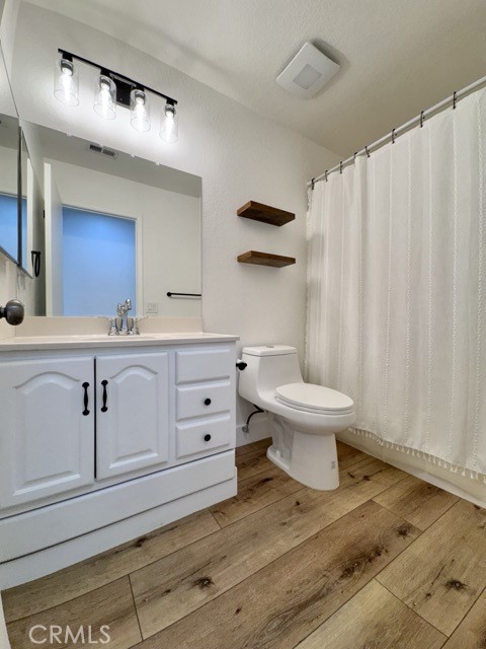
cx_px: 243
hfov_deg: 85.7
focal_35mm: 14
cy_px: 324
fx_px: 262
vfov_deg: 102.1
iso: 80
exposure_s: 1/120
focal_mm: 2.22
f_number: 2.2
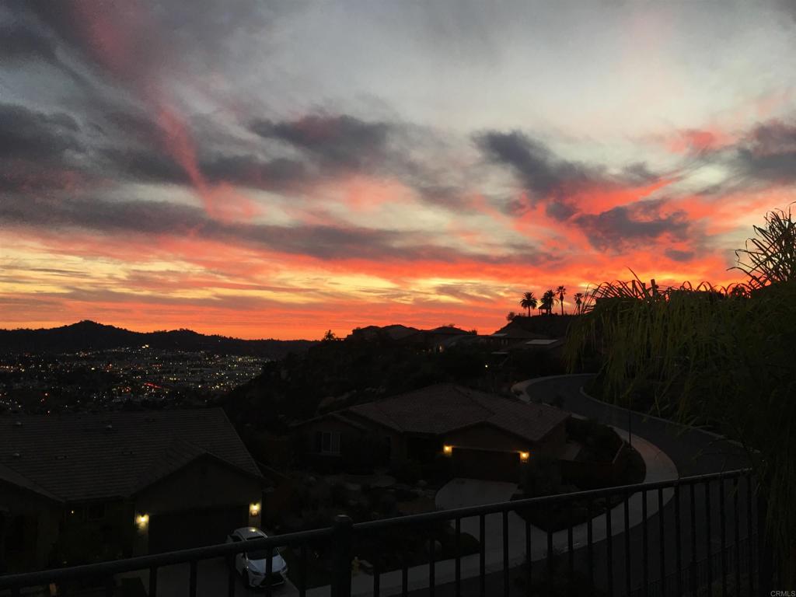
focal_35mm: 29
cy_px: 298
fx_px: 667
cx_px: 398
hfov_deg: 61.7
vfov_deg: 48.2
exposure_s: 1/30
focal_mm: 4.15
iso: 25
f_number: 2.2
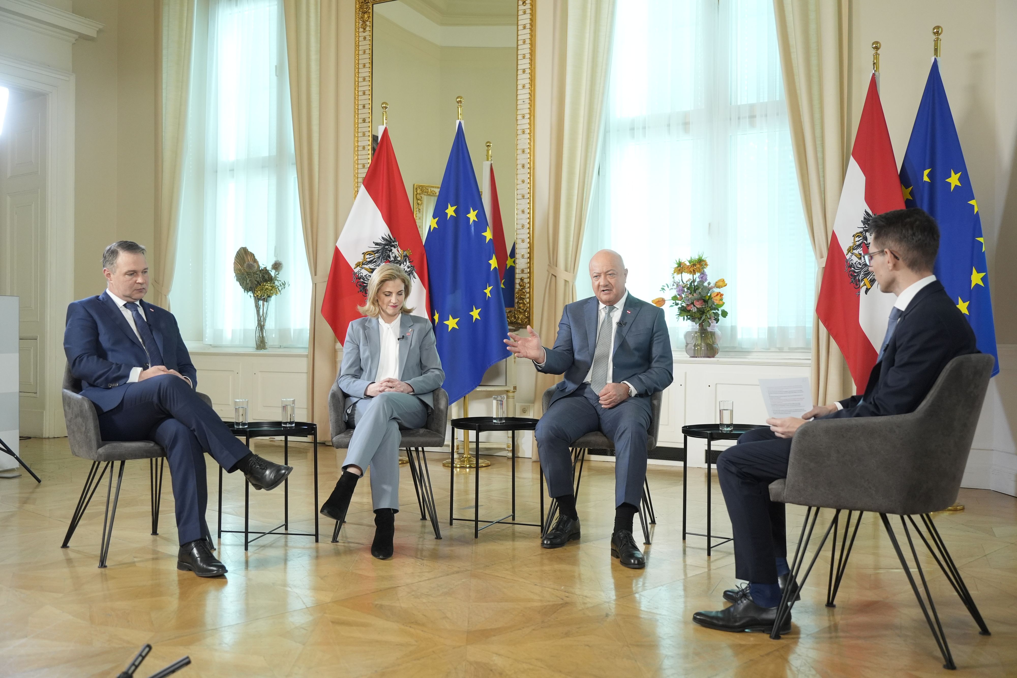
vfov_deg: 38.9
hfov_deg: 55.8
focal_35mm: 34
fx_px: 960
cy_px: 339
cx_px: 508
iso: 2000
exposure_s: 1/200
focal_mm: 34
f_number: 4
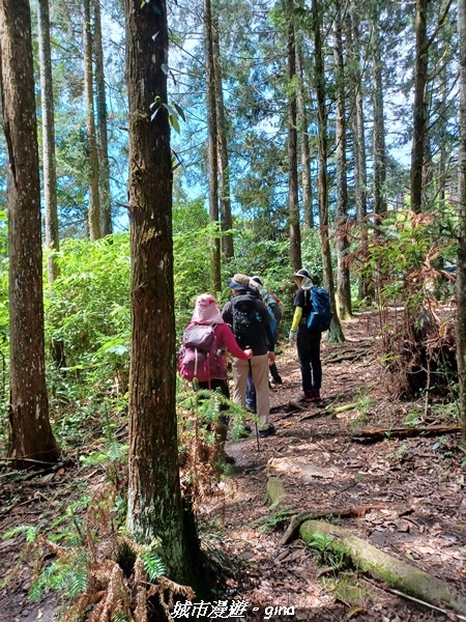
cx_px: 233
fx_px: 449
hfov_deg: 54.9
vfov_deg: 69.4
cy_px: 311
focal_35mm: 25
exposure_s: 1/59
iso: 64
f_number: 1.8
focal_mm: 4.6
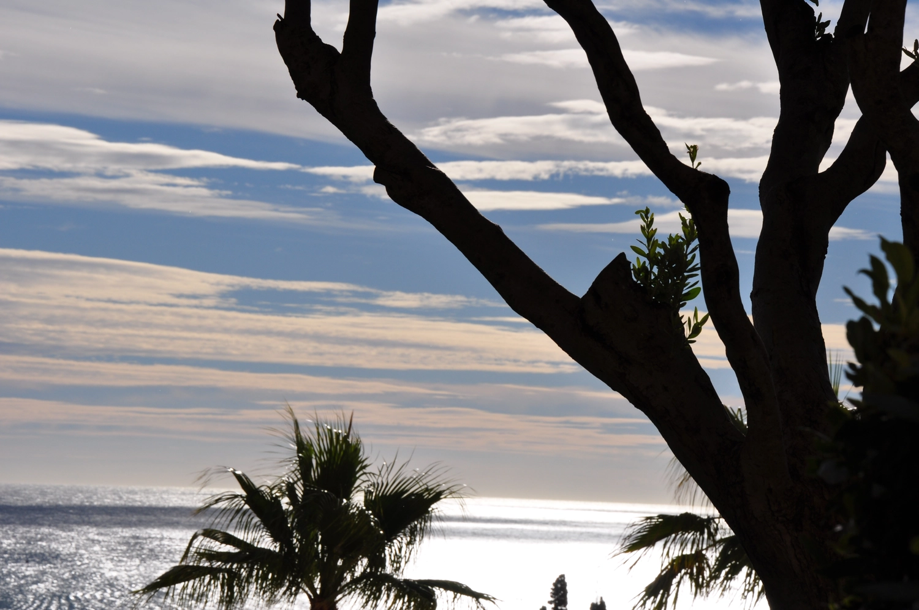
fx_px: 3442
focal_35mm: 135
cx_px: 460
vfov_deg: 10.1
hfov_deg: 15.2
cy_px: 305
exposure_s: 1/1000
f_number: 13
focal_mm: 90
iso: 200
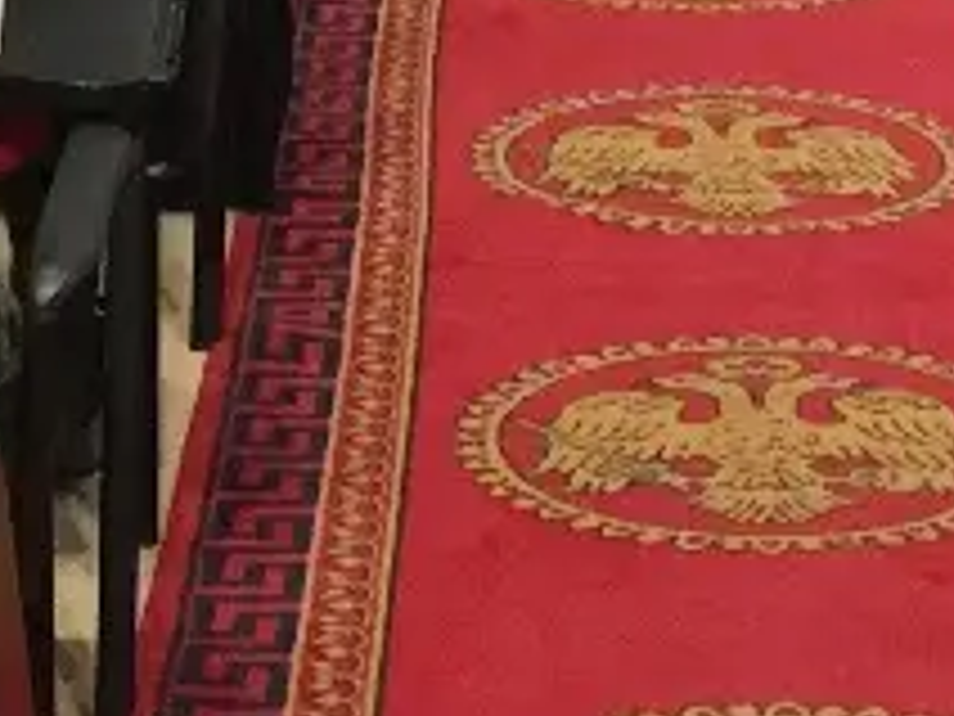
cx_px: 783
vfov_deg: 7.9
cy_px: -822
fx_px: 4933
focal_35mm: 179
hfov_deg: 11.0
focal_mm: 4.15
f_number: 2.2
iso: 100
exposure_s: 1/10
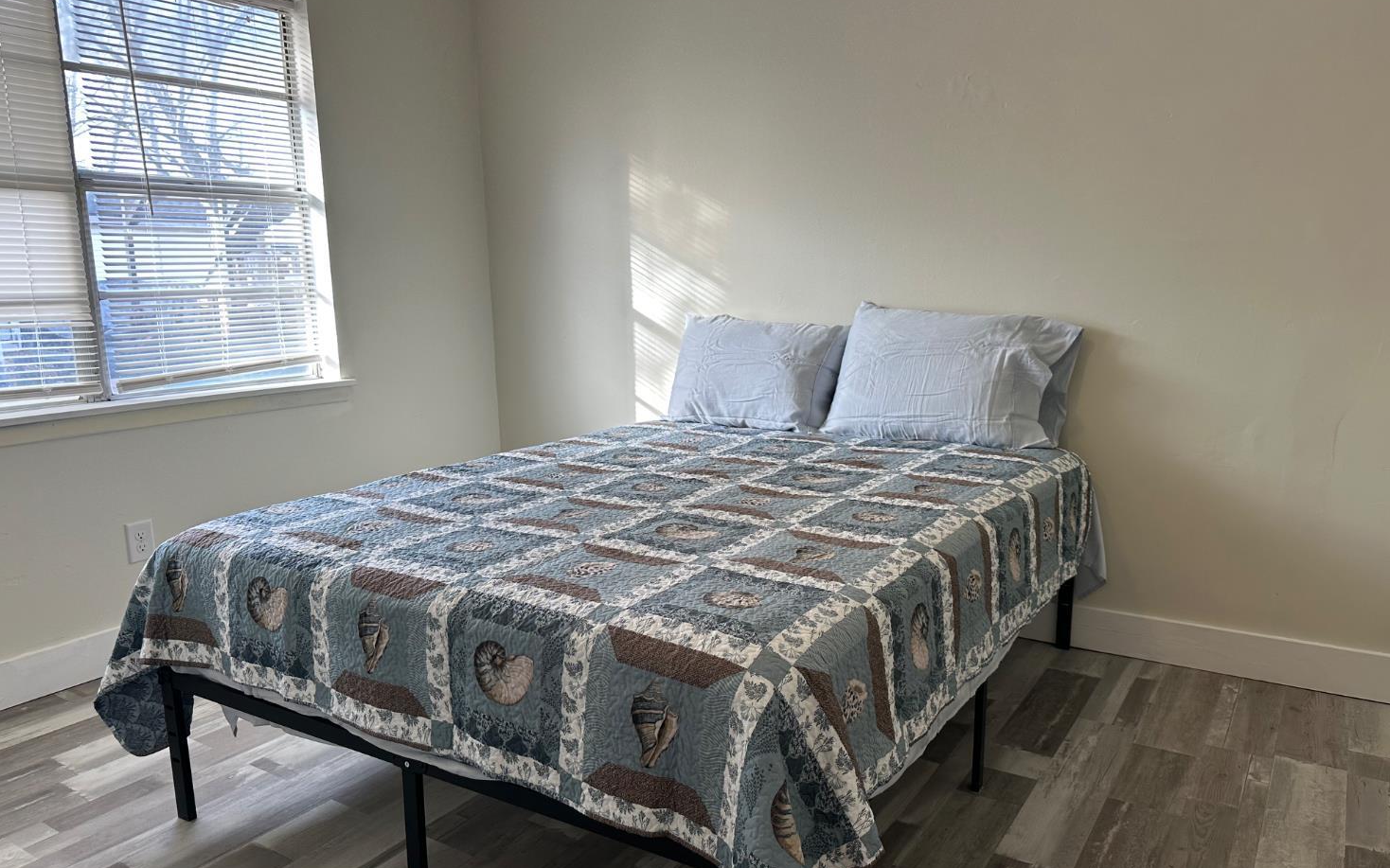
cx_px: 708
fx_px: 985
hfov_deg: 70.4
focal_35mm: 26
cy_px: 474
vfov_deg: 47.5
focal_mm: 6.86
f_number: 1.78
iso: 100
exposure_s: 1/120
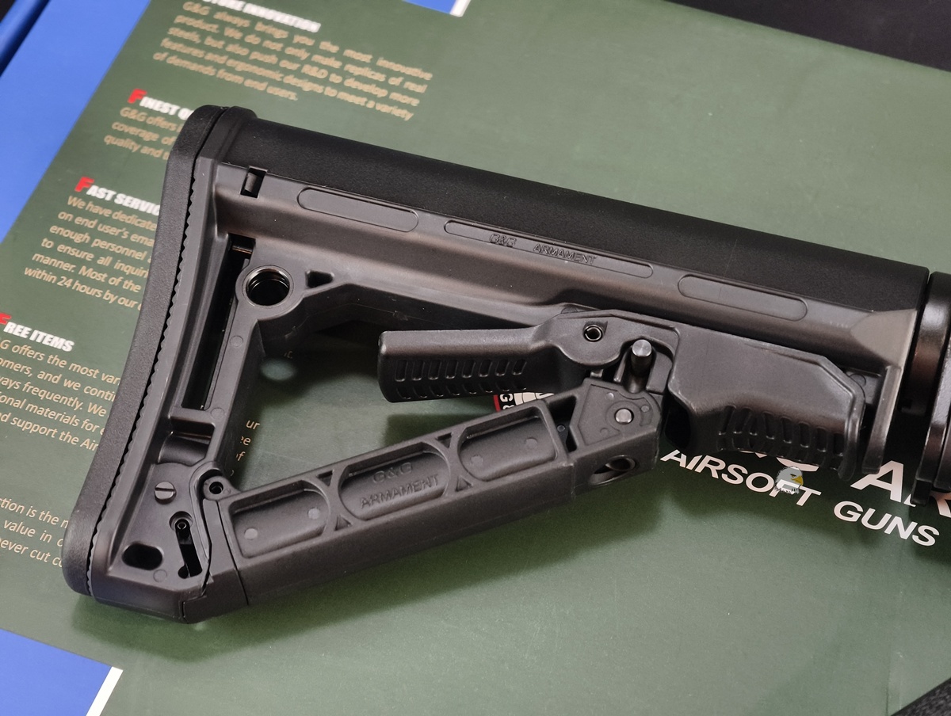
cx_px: 476
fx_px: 2339
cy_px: 358
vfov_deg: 17.4
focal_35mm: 85
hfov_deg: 23.0
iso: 1030
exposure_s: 1/20
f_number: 2.67
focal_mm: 22.48
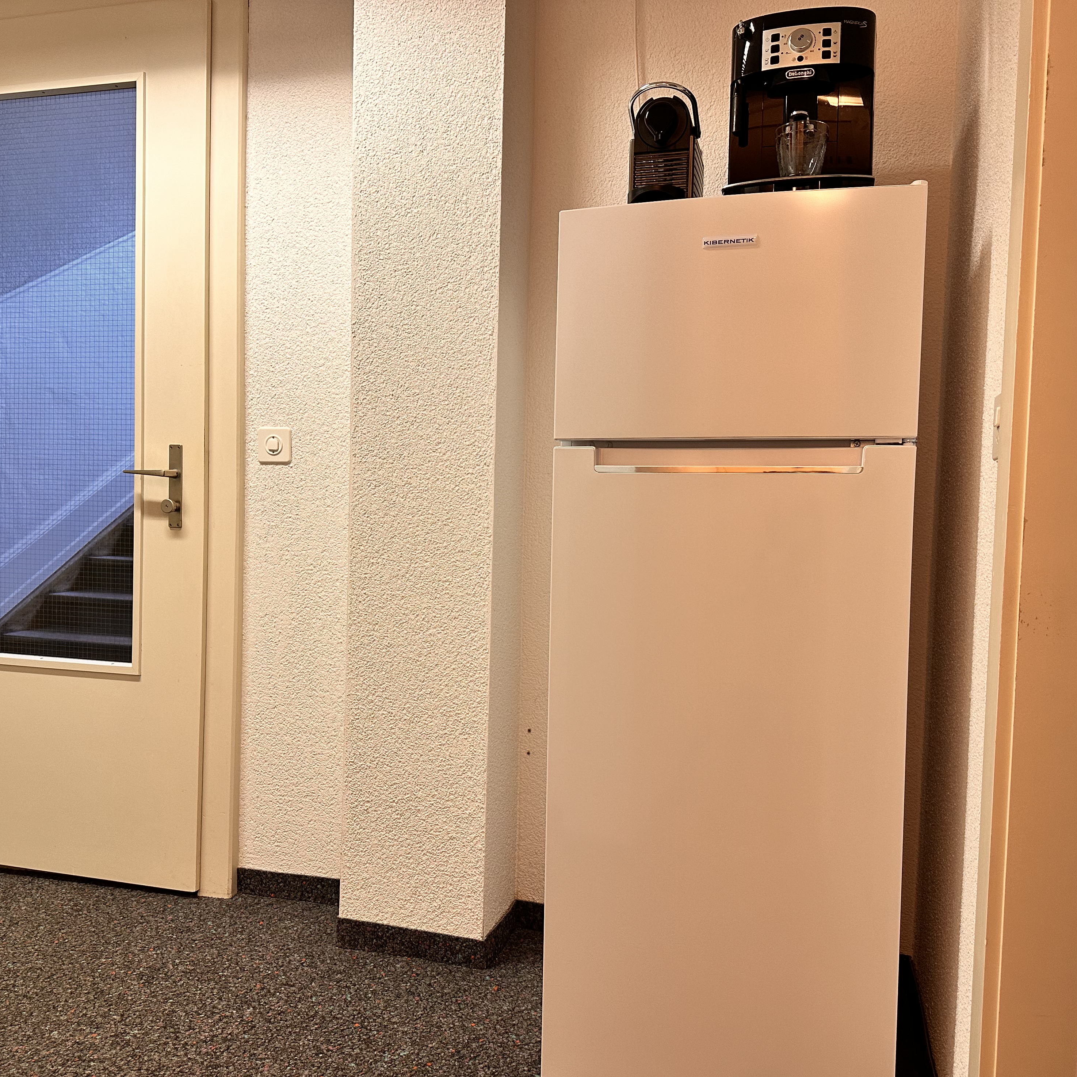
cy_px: 551
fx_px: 1021
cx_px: 523
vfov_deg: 55.6
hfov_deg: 55.6
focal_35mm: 29
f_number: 1.78
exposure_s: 1/50
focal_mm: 6.86
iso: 160
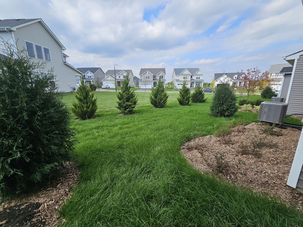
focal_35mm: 13
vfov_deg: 89.9
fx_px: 114
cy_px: 114
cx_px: 152
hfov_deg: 106.2
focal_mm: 2.2
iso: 50
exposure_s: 1/1723
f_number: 2.2
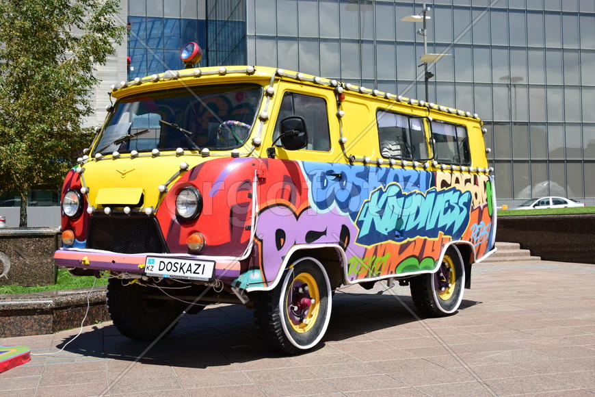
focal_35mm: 48
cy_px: 198
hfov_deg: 41.1
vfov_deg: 28.1
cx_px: 298
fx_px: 793
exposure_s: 1/200
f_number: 9
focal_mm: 32
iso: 100
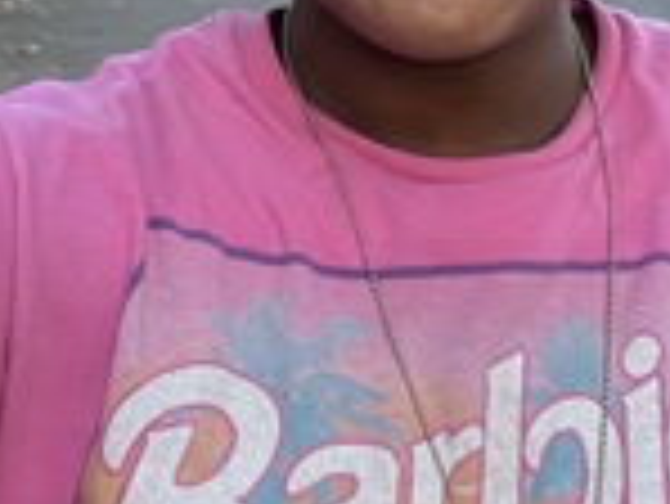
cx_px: 436
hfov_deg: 25.2
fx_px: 1492
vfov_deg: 18.5
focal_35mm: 77
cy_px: -43
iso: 200
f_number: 2.2
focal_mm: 2.71
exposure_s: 1/60
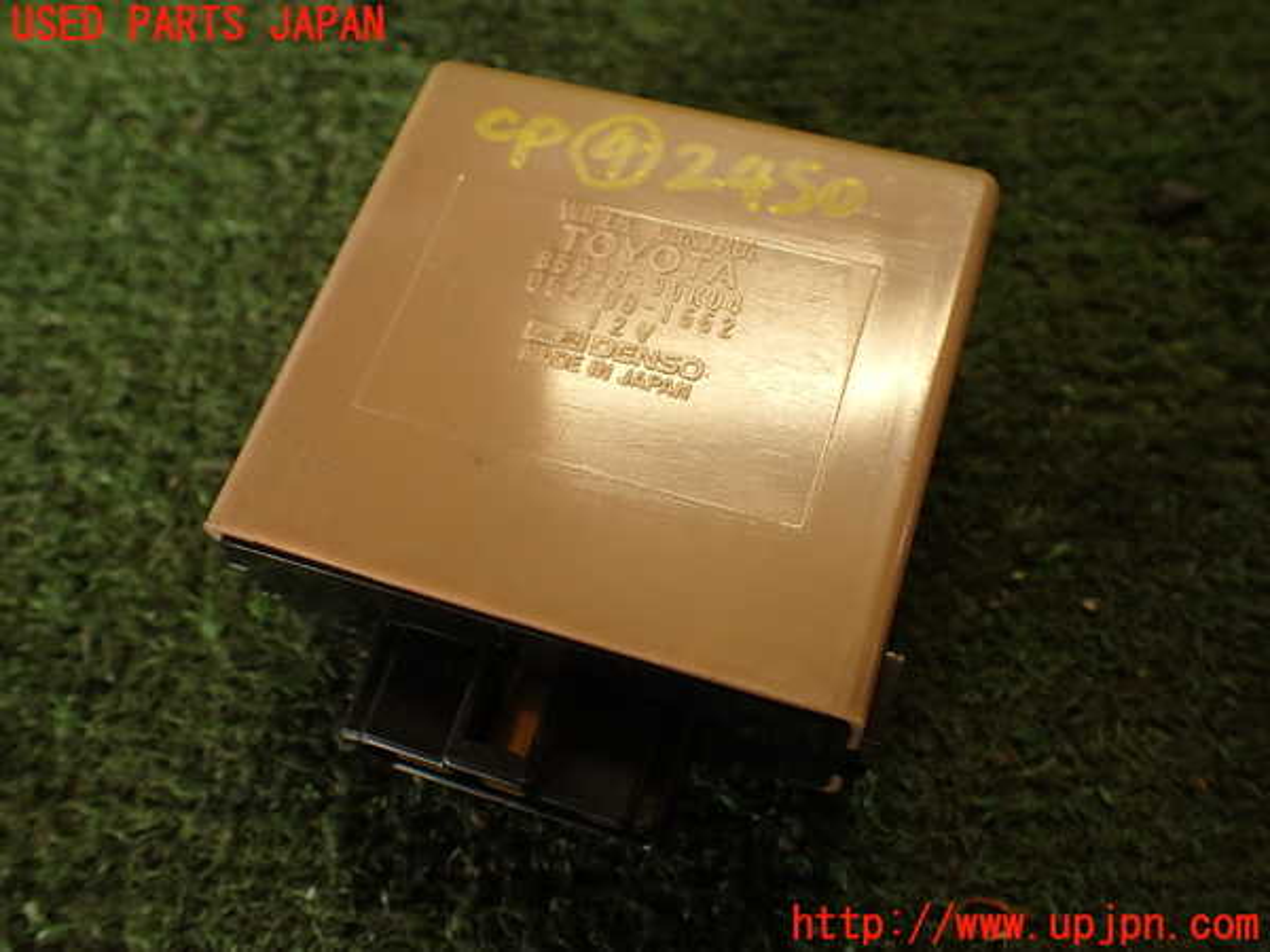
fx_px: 1174
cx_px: 635
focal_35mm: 32
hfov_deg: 56.8
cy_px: 476
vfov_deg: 44.2
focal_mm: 5.79
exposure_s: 1/60
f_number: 2.4
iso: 200
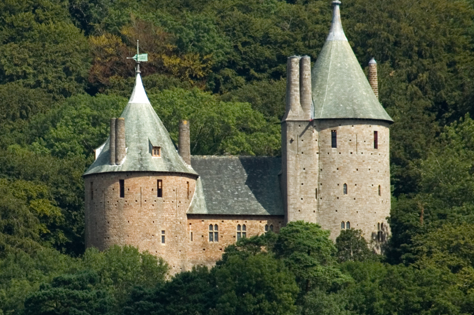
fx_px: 9010
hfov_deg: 3.0
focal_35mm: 685
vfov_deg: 2.0
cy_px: 173
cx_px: 126
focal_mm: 300
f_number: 6.3
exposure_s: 1/200
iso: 200
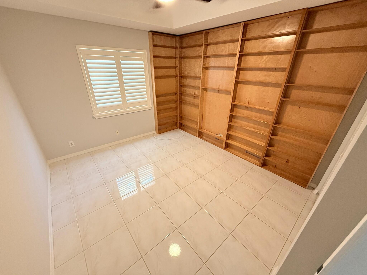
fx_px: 148
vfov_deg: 85.7
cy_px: 138
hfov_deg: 102.1
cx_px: 184
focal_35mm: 14
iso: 320
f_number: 2.2
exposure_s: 1/60
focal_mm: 2.22
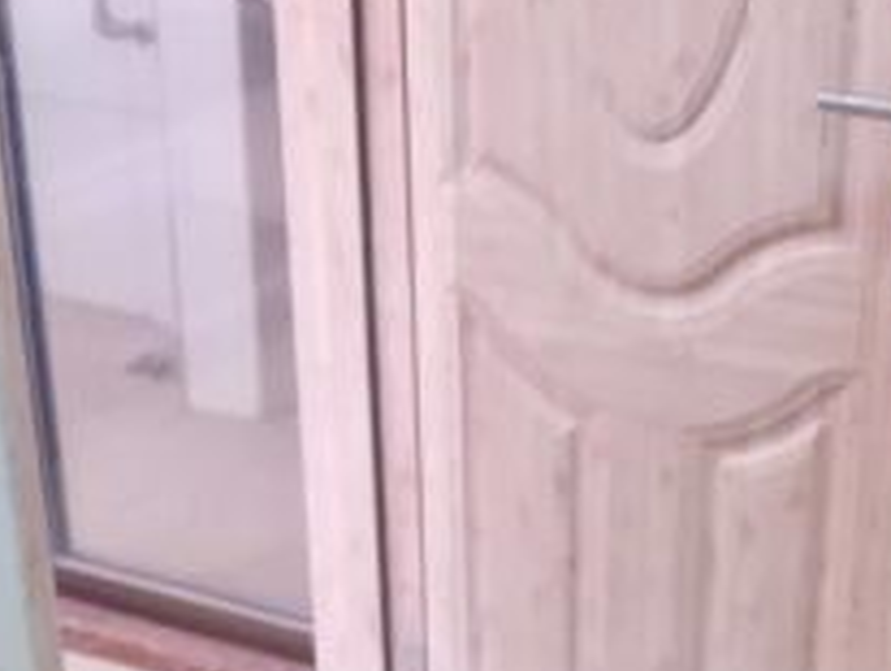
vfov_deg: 11.4
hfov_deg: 15.8
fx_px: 3195
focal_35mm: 124
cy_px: 1065
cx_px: 610
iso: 601
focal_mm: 4.5
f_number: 2
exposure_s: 1/17
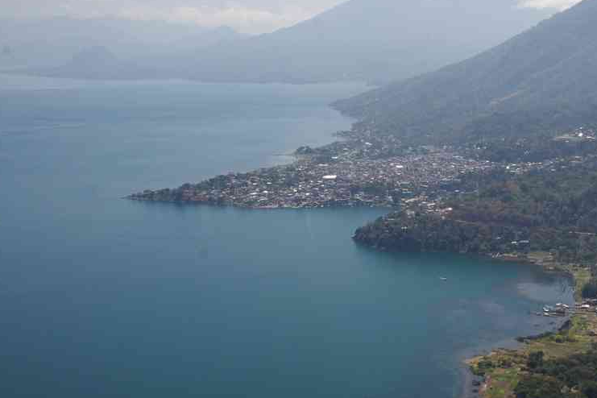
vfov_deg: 23.4
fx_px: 962
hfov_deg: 34.2
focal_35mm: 58
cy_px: 211
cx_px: 391
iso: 200
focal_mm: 29.4
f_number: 11
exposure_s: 1/100
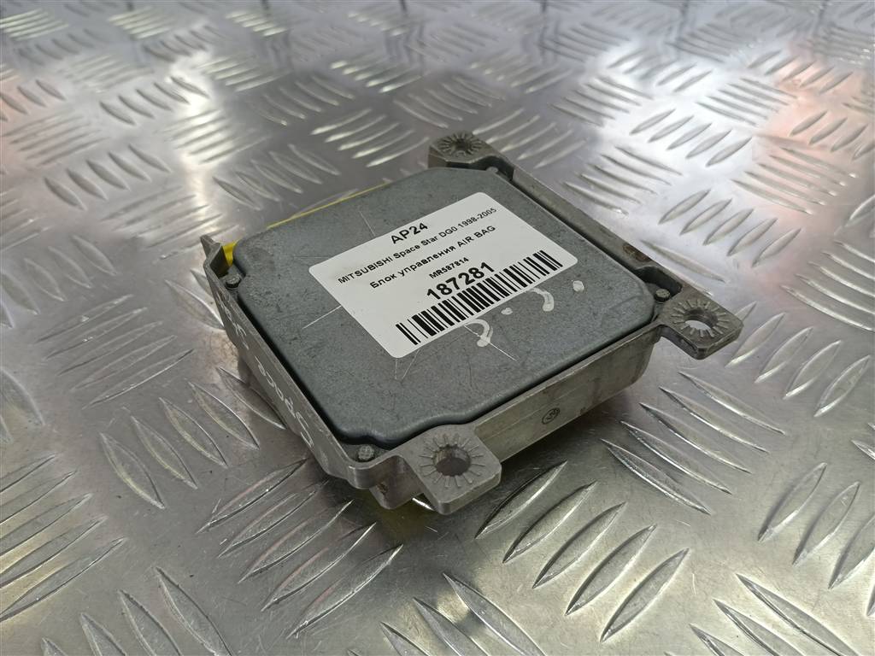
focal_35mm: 27
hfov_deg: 65.3
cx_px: 438
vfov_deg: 51.4
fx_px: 682
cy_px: 328
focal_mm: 4.11
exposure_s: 1/100
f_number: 1.6
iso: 119
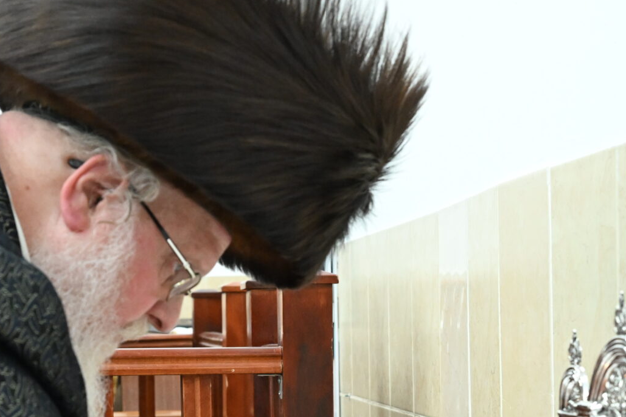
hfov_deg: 21.0
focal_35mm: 97
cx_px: 332
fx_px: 1687
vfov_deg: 13.9
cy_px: 408
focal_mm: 39
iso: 3200
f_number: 5.6
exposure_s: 1/250
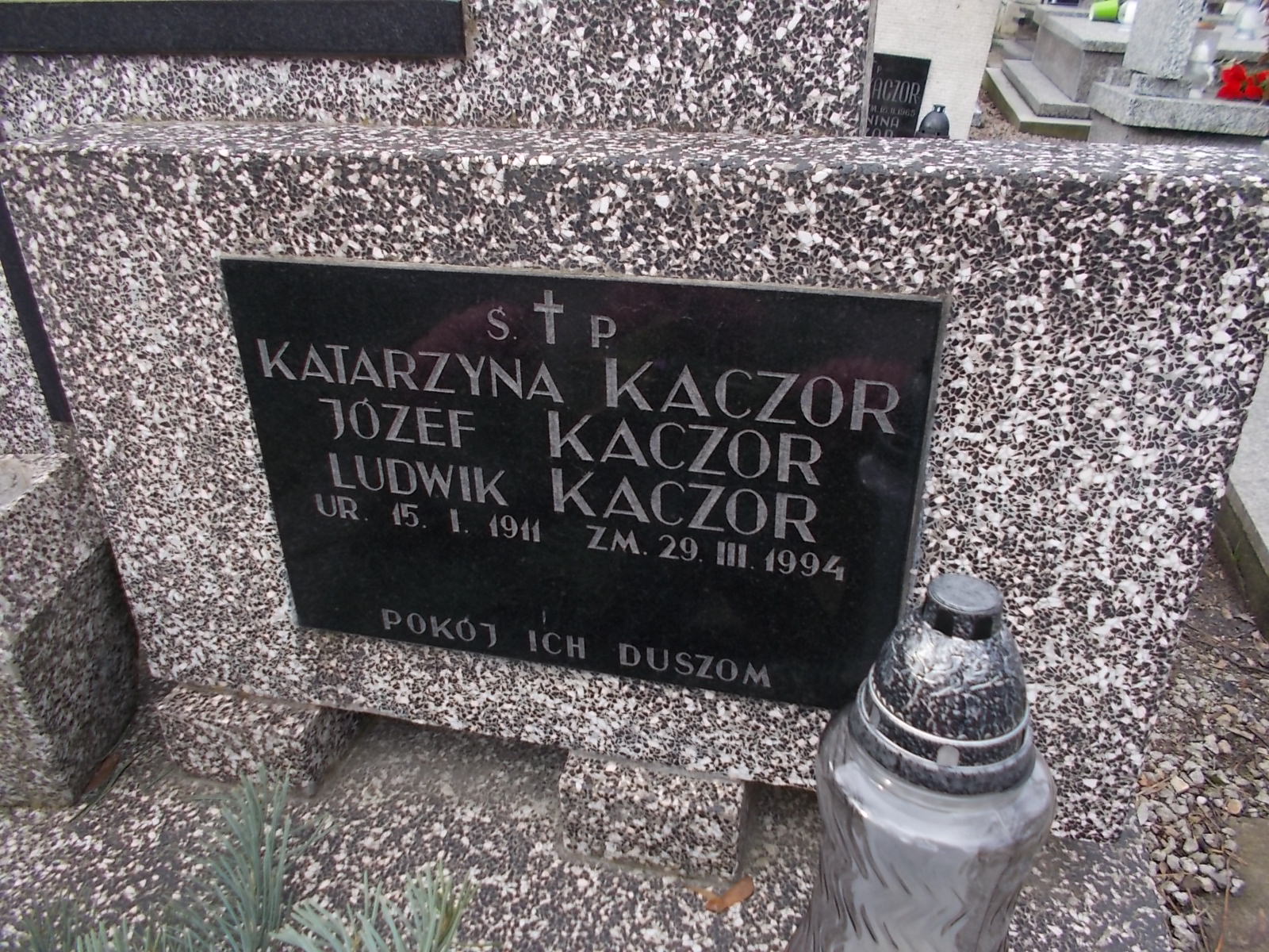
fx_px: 953
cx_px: 634
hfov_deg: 67.3
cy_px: 476
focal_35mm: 26
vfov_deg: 53.1
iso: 80
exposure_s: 1/160
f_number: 3.2
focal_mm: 4.6
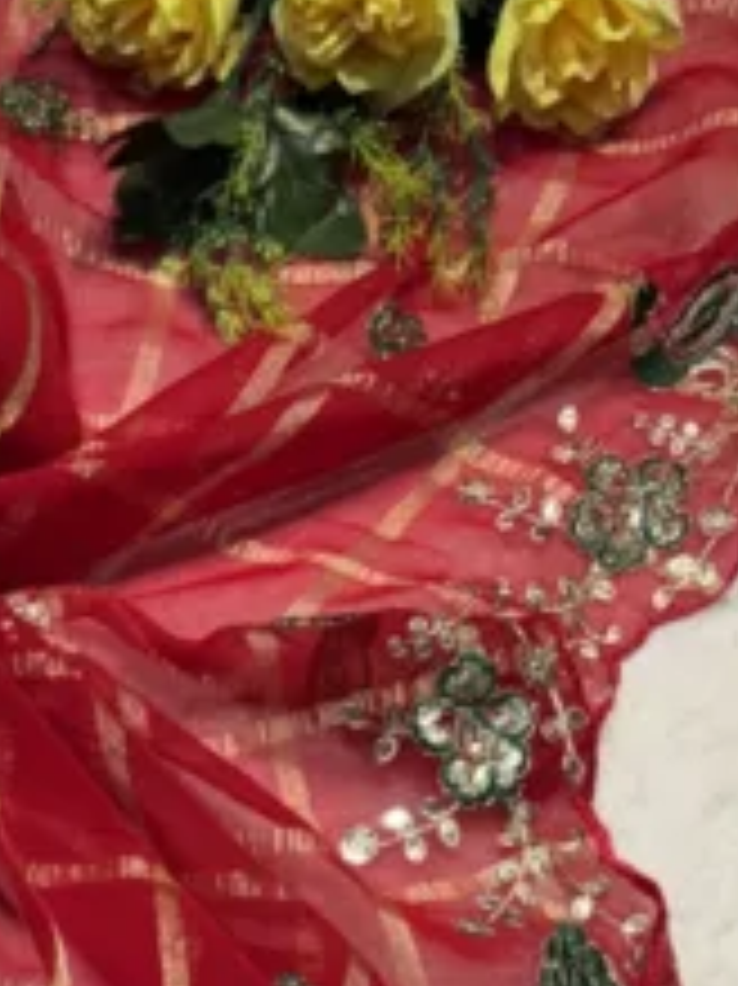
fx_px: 2703
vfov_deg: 17.4
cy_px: 1693
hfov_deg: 15.1
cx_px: -126
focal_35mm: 95
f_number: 1.6
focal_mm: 5.96
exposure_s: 1/100
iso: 32
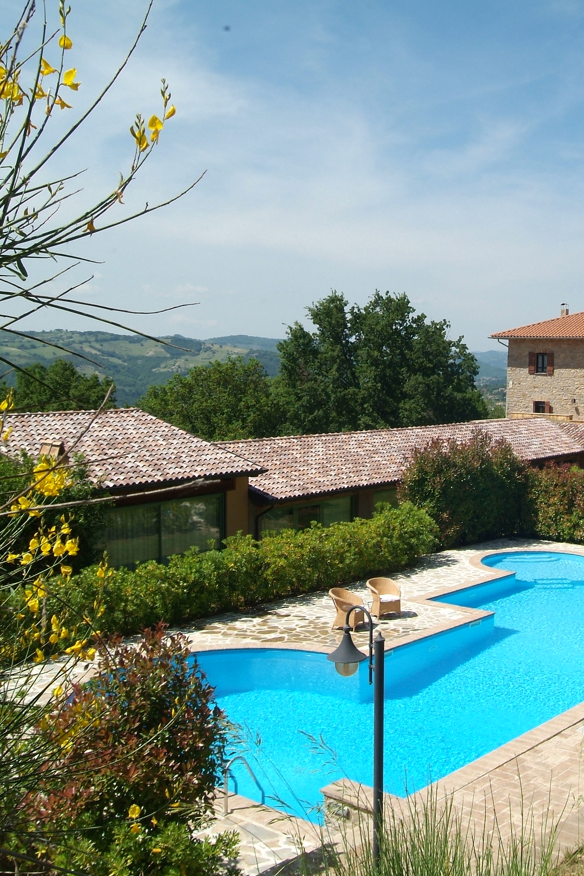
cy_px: 438
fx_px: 949
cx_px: 487
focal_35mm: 39
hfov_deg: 33.0
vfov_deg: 49.6
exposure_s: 1/350
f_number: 9.5
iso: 400
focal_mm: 17
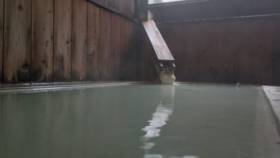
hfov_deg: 61.0
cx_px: 146
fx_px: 238
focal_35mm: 32
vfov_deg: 36.7
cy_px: 75
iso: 125
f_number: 1.89
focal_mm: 5.43
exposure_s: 1/50
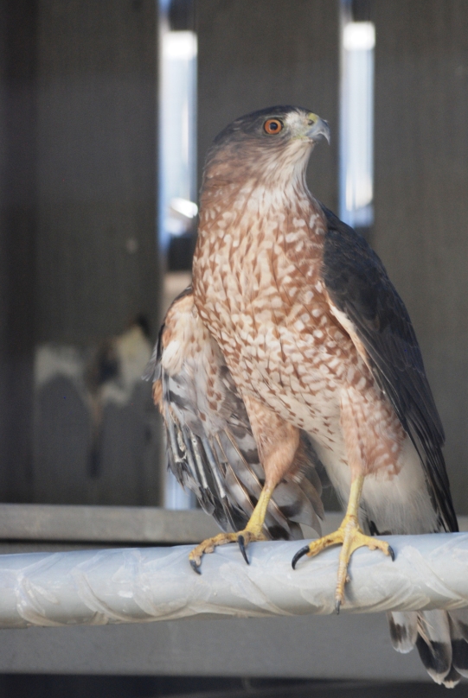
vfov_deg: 7.2
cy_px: 374
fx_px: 5540
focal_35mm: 285
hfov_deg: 4.8
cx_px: 276
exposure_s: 1/80
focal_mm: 150
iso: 400
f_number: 4.5
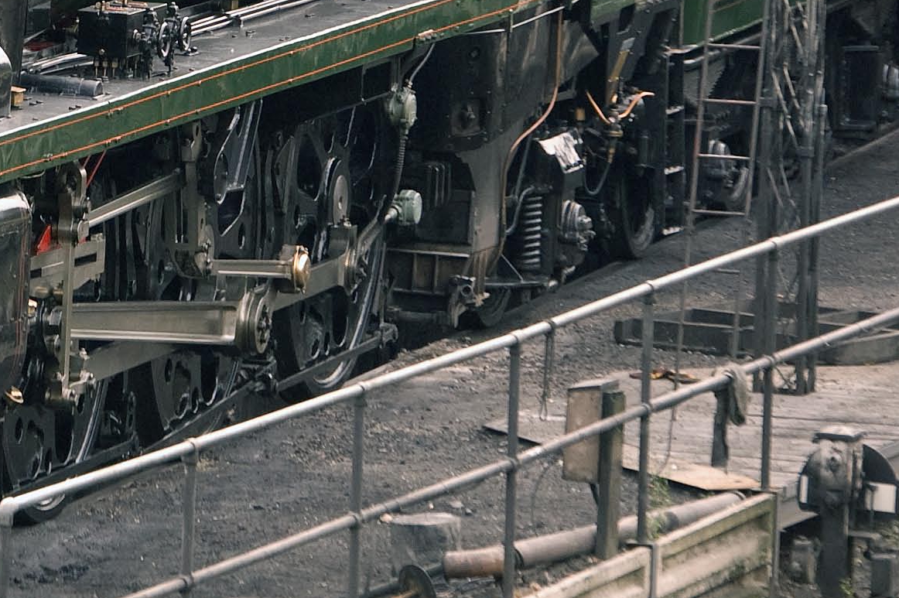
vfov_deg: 2.9
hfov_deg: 4.4
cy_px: 45
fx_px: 11628
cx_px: 214
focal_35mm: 466
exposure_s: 1/320
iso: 800
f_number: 5
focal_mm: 120
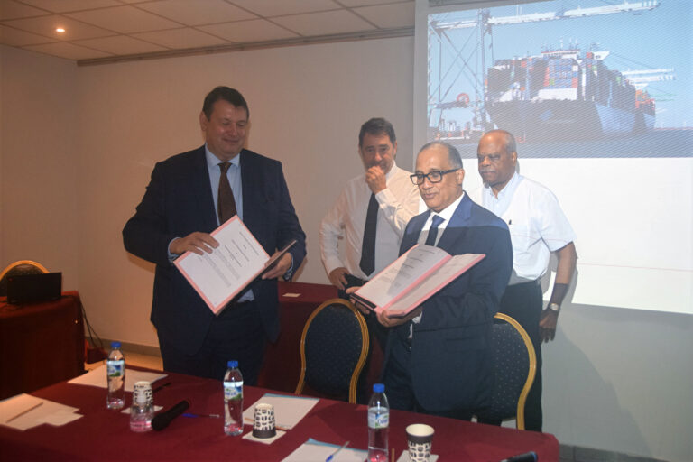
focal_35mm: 33
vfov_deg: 40.0
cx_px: 346
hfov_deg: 57.2
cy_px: 231
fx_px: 635
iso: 800
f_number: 4.5
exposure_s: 1/80
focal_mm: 22
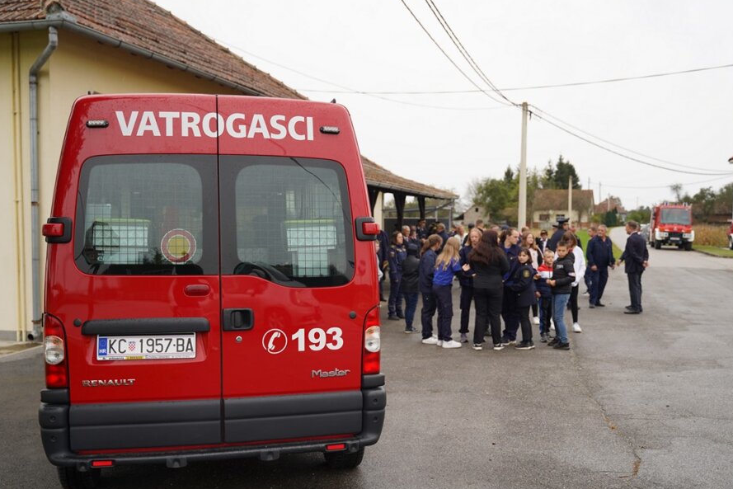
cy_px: 273
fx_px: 774
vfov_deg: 35.0
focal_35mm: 38
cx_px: 363
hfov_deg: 50.7
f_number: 2.8
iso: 100
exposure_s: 1/250
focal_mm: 33
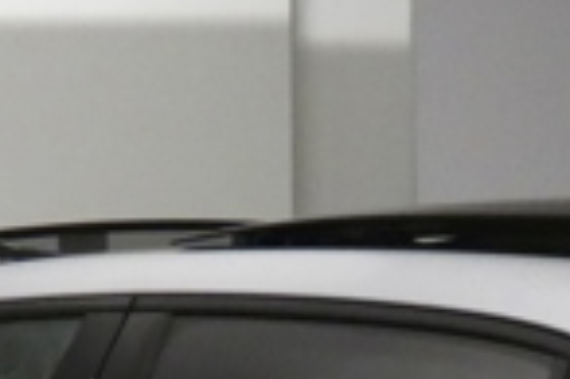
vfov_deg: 6.3
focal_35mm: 200
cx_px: 328
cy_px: 1090
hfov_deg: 10.3
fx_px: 3163
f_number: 3.4
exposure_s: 1/80
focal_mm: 6.2
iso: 800
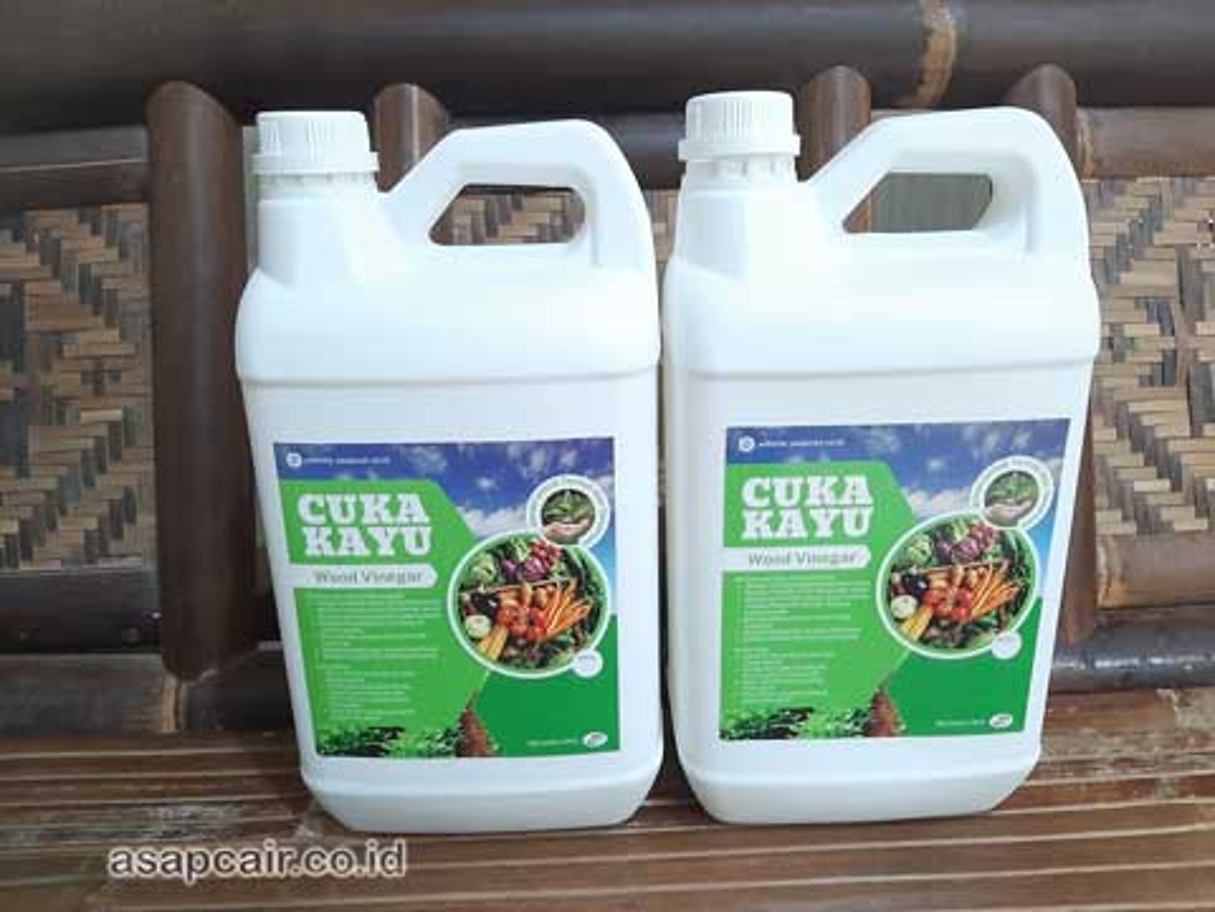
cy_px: 456
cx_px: 608
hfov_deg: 65.3
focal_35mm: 27
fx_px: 948
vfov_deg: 51.4
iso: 640
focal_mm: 3.93
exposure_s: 1/20
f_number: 1.7
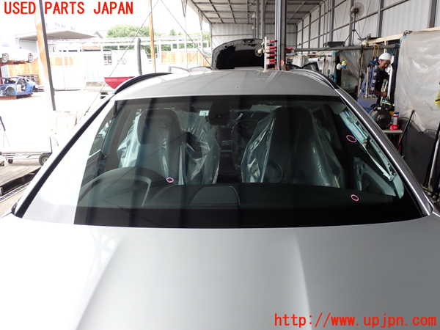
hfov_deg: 60.0
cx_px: 220
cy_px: 165
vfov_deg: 46.8
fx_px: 381
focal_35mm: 30
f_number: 3.2
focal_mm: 5.4
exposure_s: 1/160
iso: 100
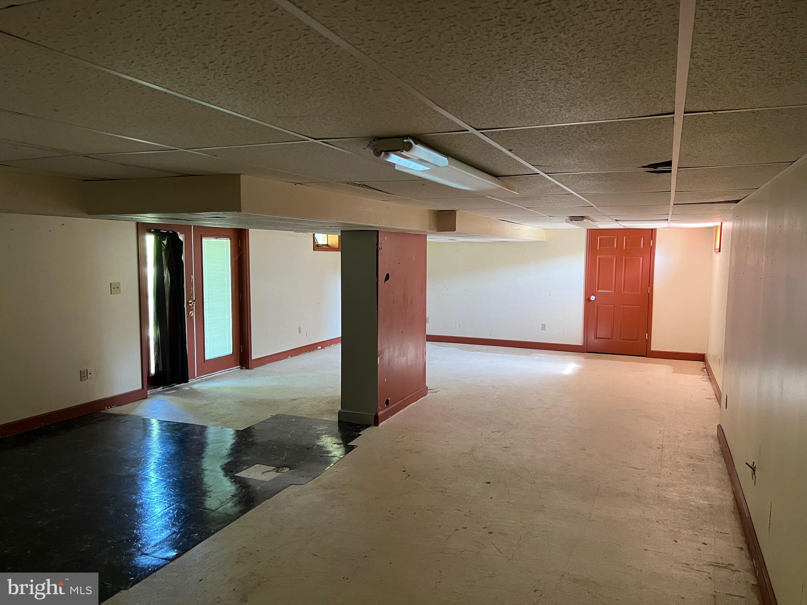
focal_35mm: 26
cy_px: 302
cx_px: 404
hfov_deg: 67.3
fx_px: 606
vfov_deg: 53.1
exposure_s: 1/60
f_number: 1.5
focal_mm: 5.7
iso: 250
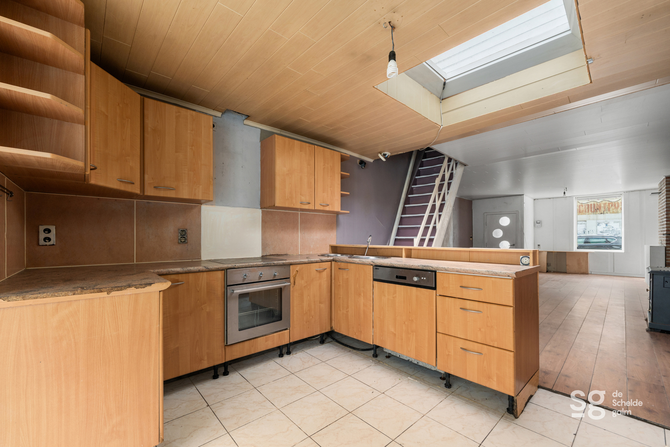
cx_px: 335
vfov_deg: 81.2
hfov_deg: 104.3
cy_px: 224
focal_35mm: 14
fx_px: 261
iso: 250
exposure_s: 1/8
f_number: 11
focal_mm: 14
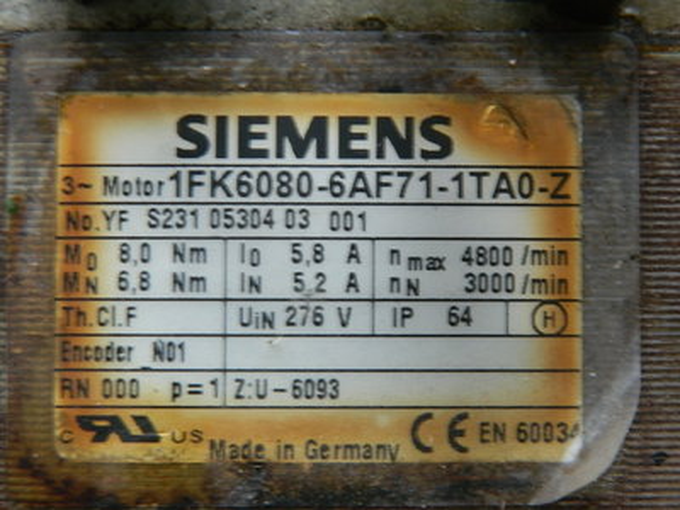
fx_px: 1650
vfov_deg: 17.6
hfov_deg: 23.3
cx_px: 340
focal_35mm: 84
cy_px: 255
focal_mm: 15.1
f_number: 4.2
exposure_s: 1/10
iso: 400
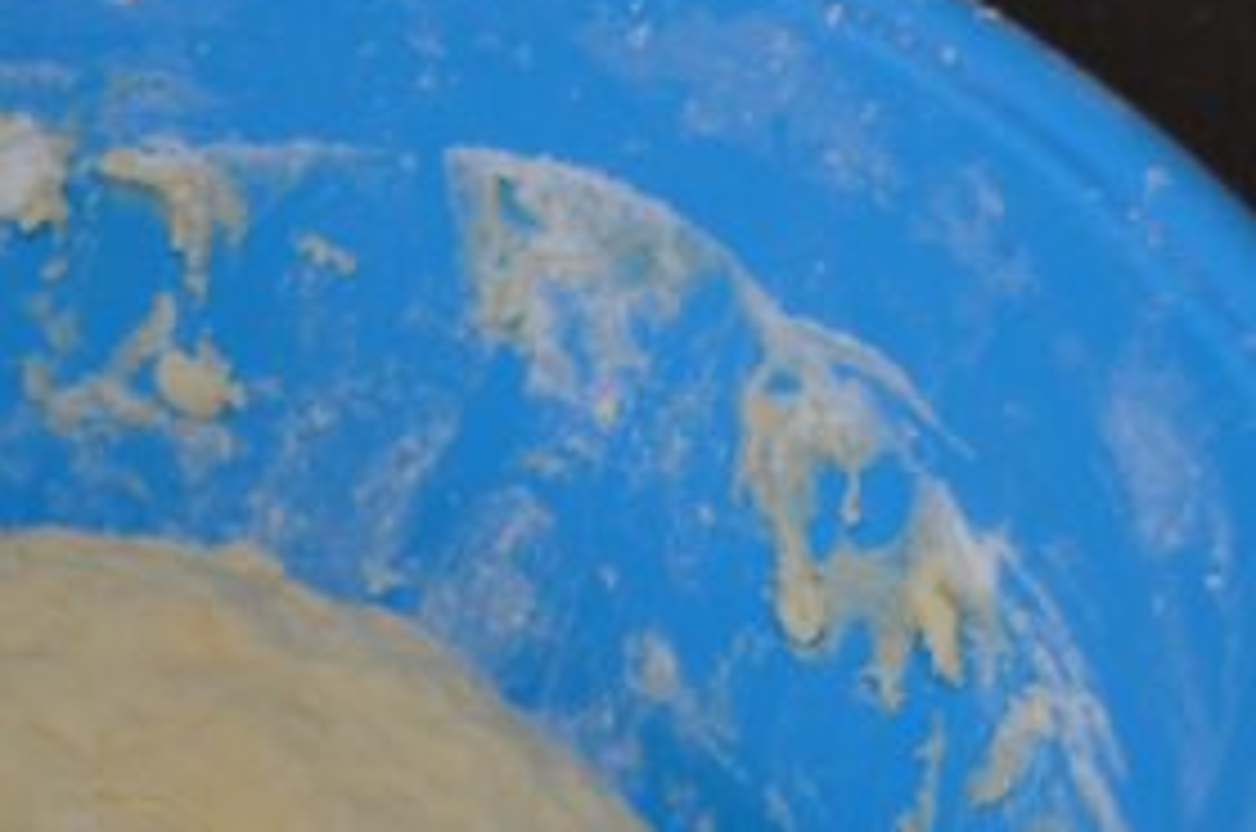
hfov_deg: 20.0
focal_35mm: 98
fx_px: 3413
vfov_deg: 13.6
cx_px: -86
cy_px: 978
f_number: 4.2
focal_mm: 26
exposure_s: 1/60
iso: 400
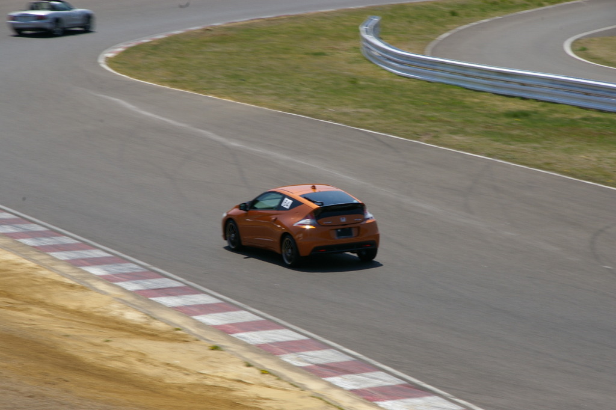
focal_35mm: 195
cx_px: 308
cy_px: 205
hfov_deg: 10.6
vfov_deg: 7.0
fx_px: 3335
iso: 200
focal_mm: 130
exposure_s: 1/125
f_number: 16
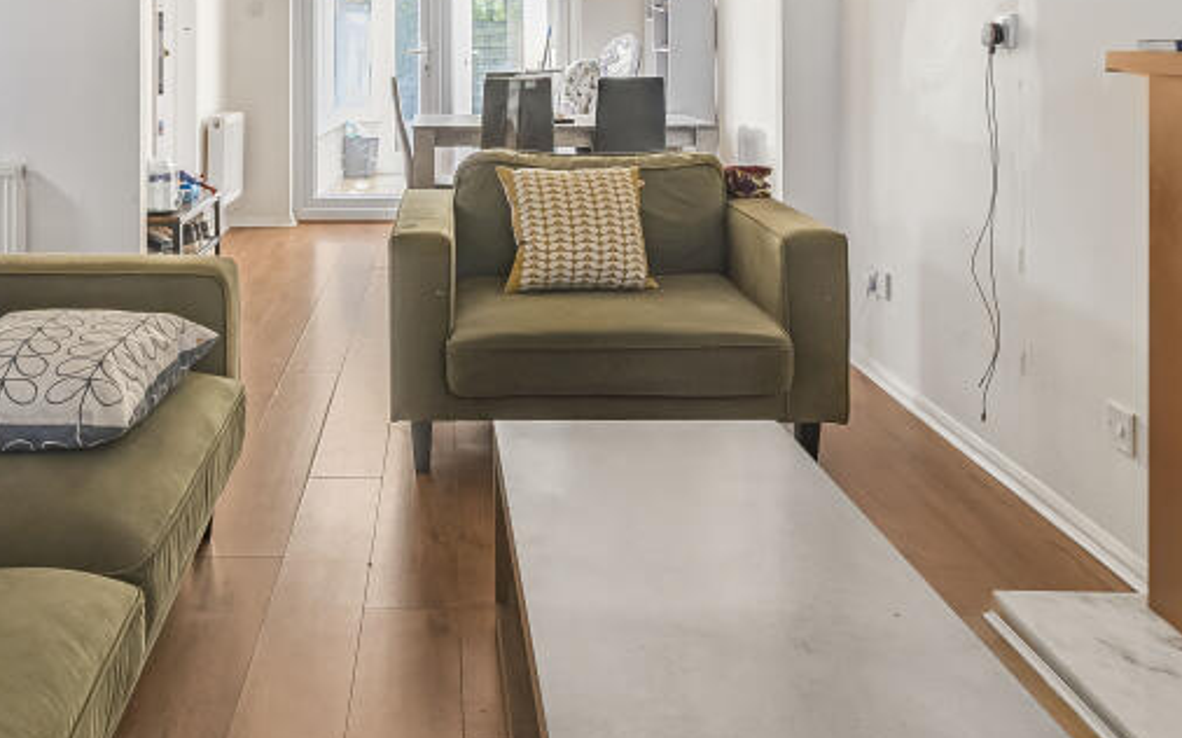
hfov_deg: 55.8
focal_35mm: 34
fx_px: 1096
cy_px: 53
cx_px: 420
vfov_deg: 34.8
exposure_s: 1/6
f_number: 13
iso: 800
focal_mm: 16.5
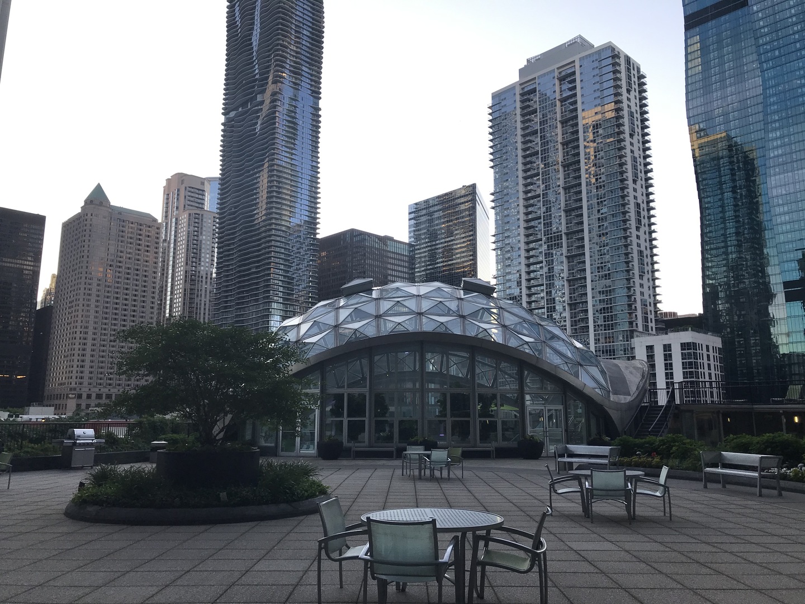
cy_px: 302
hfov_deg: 63.4
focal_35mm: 28
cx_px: 402
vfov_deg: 49.7
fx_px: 651
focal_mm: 3.99
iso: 20
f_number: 1.8
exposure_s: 1/247
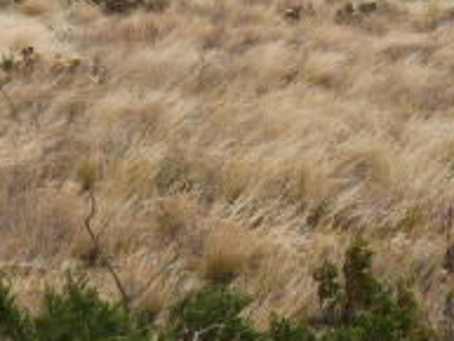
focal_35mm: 233
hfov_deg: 8.5
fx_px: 3058
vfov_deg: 6.4
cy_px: 19
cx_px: 82
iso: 200
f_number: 9
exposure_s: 1/640
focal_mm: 57
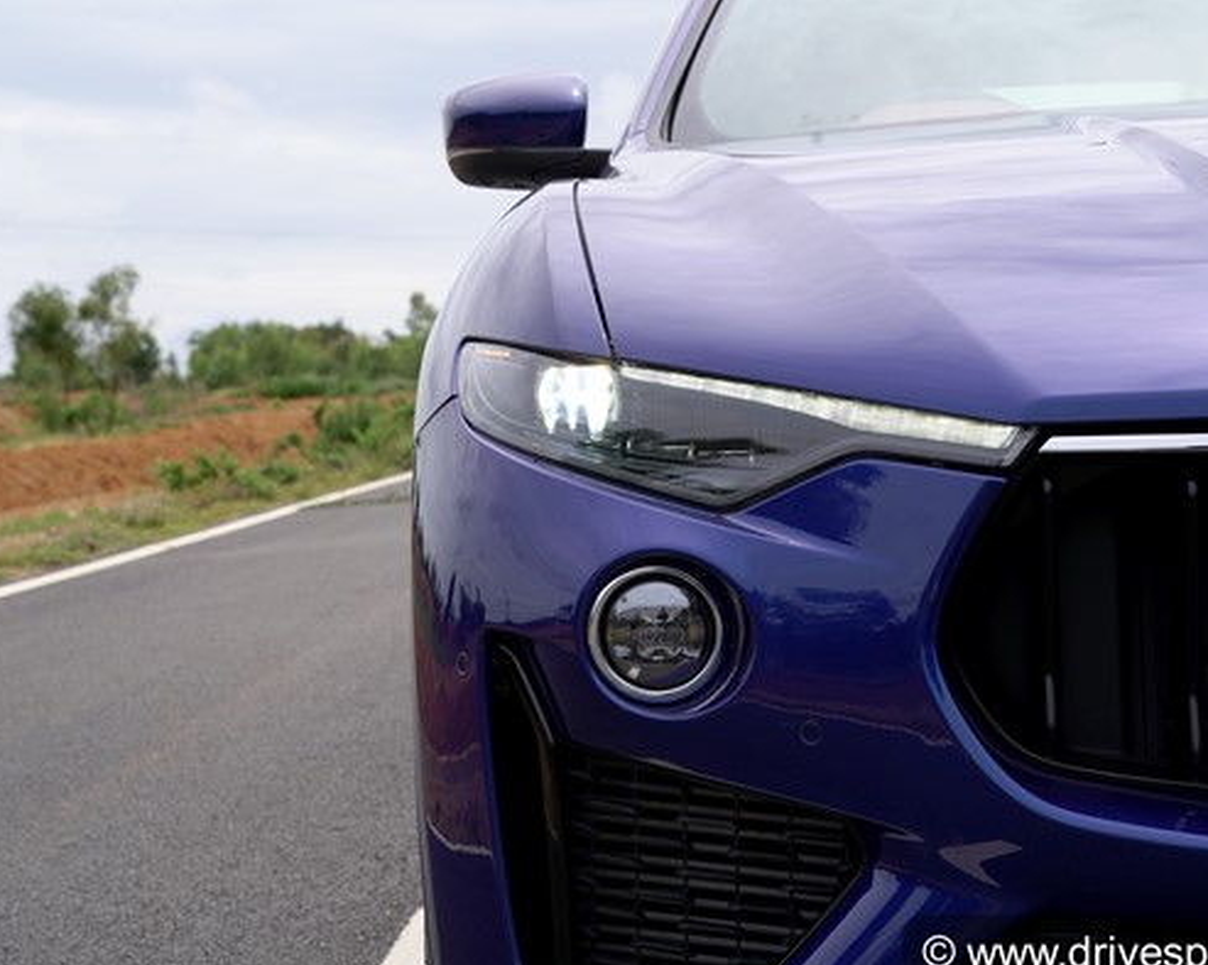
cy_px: 487
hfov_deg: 23.9
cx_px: 640
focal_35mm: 80
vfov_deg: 19.2
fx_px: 2859
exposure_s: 1/200
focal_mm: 70
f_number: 10
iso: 100
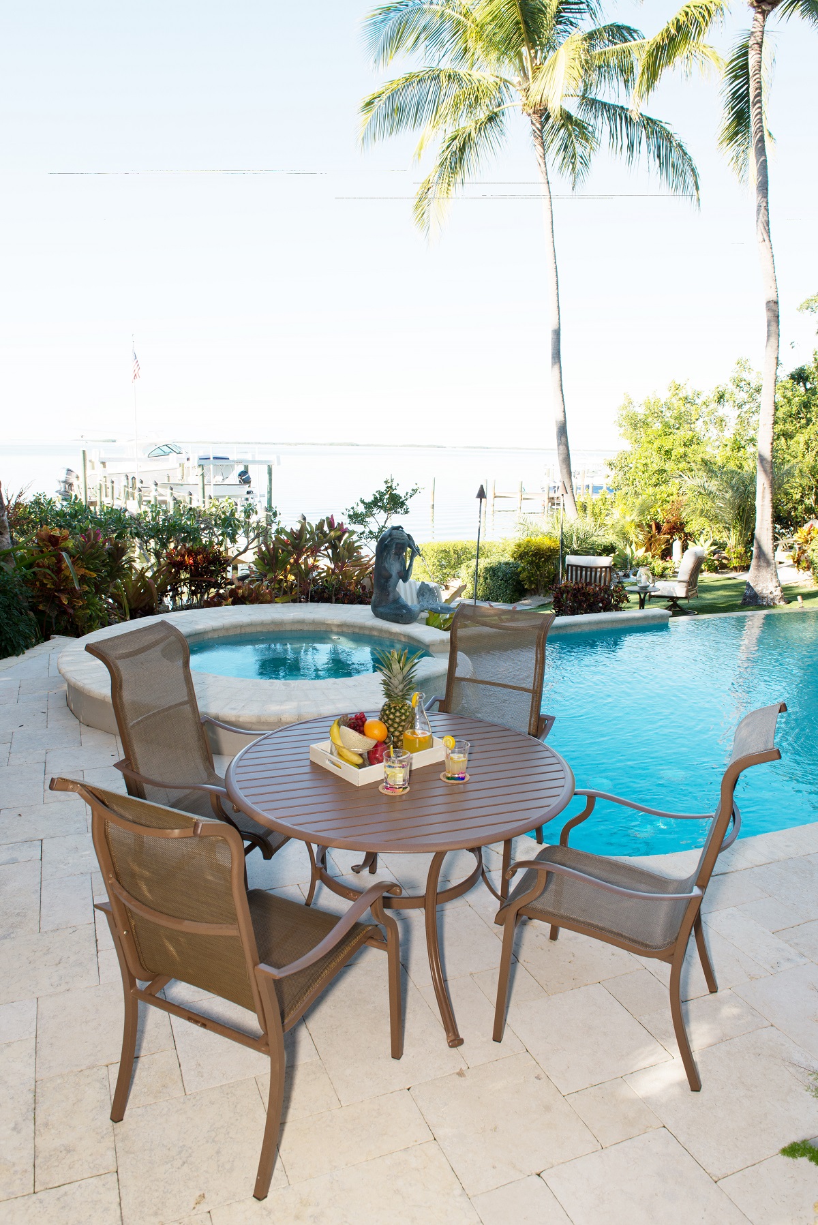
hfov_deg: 53.2
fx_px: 817
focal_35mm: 24
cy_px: 612
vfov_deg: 73.7
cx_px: 409
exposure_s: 1/200
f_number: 10
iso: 320
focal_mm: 24
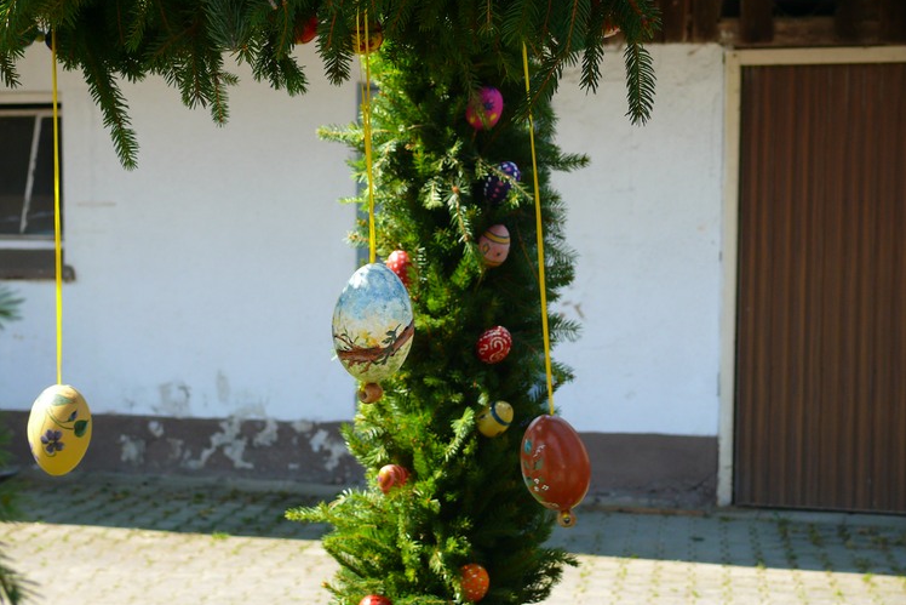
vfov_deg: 18.7
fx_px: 1837
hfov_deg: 27.7
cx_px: 453
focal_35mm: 73
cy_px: 308
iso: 100
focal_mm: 14.7
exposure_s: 1/100
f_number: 3.6
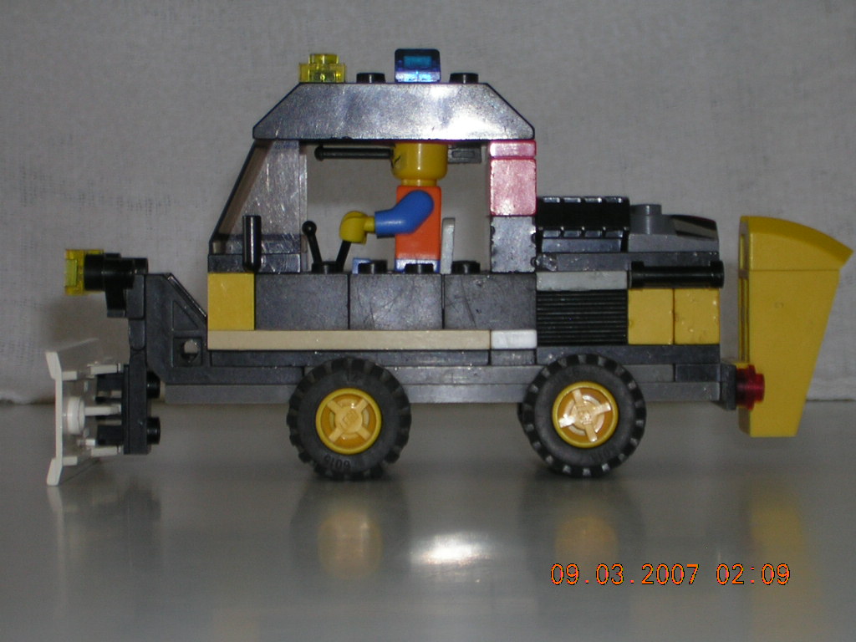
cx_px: 428
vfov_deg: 13.7
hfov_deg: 18.2
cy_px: 321
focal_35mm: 108
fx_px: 2671
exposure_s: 1/60.1
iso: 50
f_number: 4.7
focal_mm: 14.1
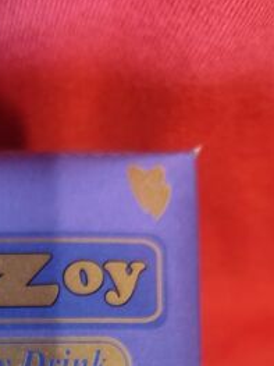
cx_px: 10
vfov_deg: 29.6
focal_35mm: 56
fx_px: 591
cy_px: 437
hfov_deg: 25.0
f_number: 1.65
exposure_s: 1/25
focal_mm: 6.19
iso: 1600
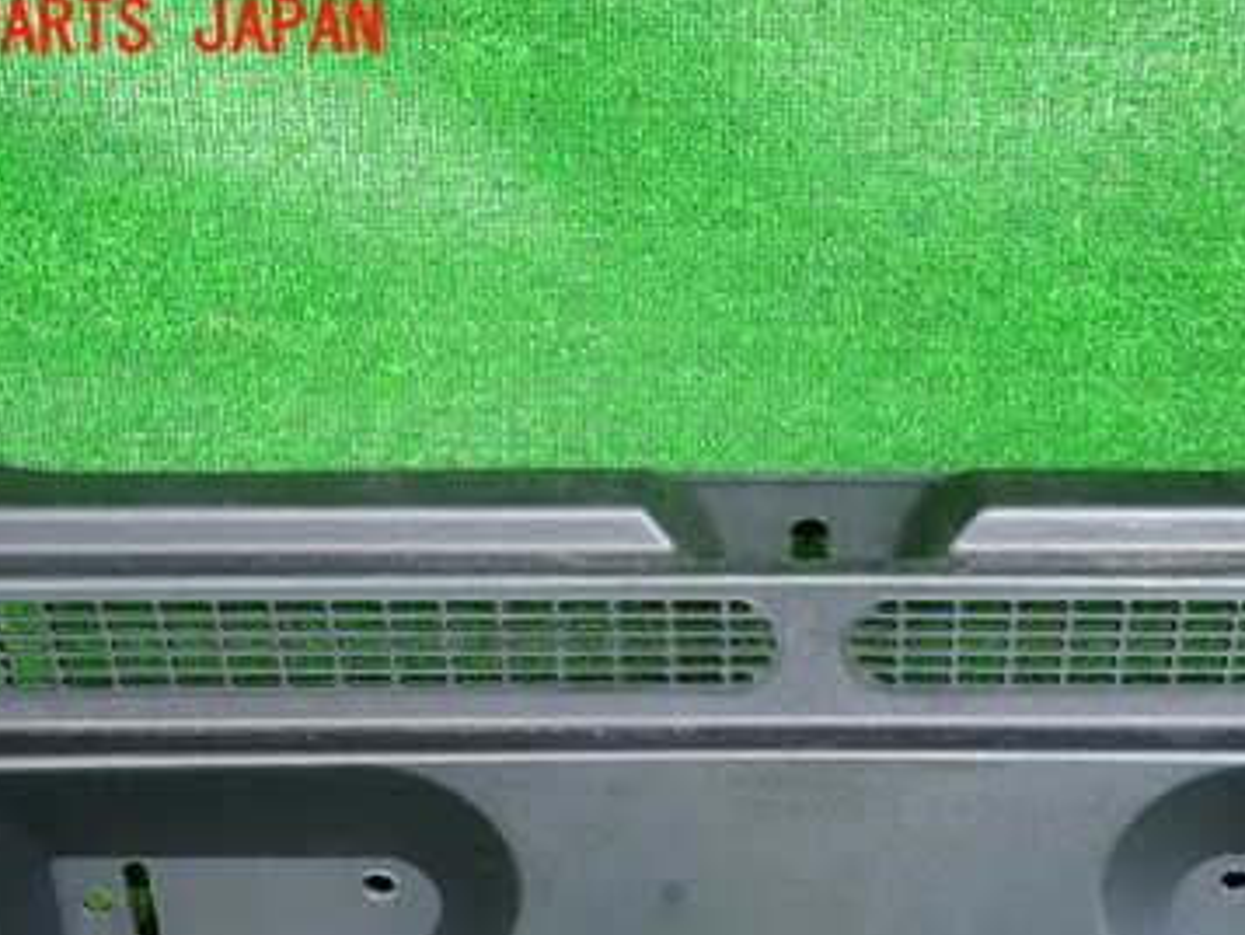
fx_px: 1511
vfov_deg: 33.2
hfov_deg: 44.3
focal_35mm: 42
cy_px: 771
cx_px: 795
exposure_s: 1/80
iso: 200
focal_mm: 4.5
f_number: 2
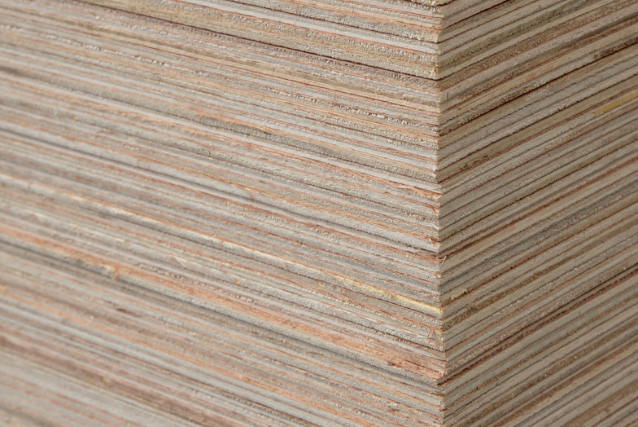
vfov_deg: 9.0
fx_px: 2713
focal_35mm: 153
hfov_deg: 13.4
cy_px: 152
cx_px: 444
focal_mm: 100
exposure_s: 1/20
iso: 2000
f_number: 11
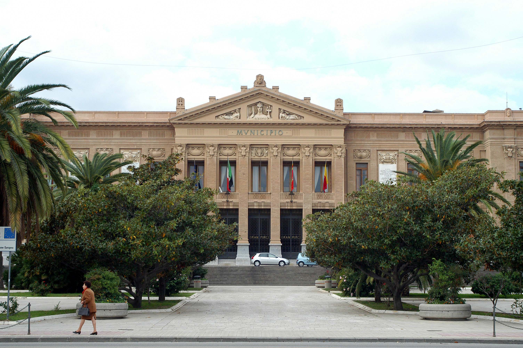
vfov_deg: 20.6
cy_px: 174
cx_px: 262
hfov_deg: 30.5
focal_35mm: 66
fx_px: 958
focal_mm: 44
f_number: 8
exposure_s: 1/200
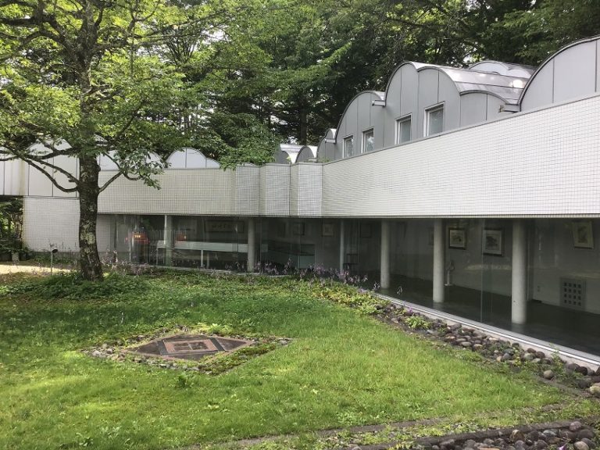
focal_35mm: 31
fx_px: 537
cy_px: 225
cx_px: 300
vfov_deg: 45.4
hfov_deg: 58.4
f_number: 2.4
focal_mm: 3.3
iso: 25
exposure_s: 1/221
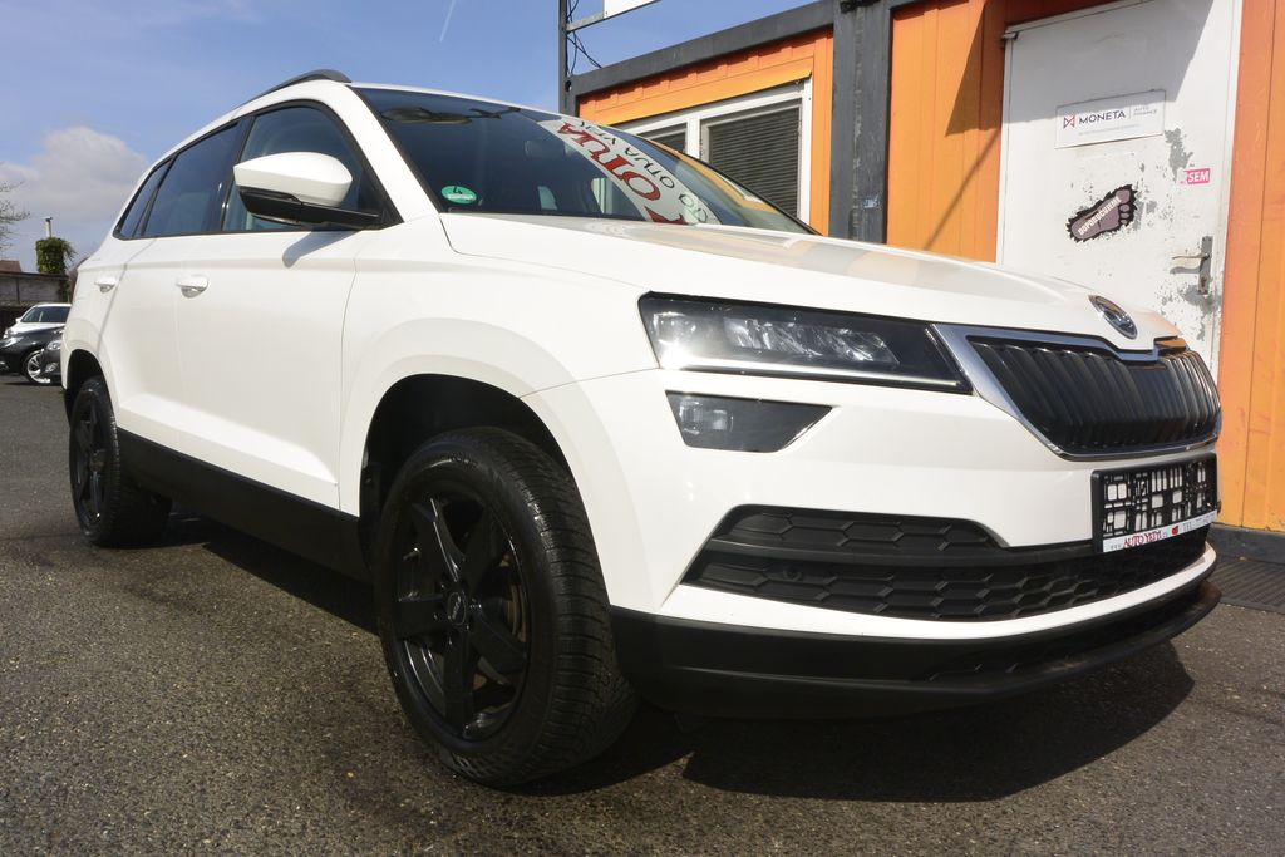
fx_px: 964
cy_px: 428
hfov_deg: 67.4
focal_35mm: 27
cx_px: 642
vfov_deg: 47.9
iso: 160
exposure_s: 1/250
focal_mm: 10
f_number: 13
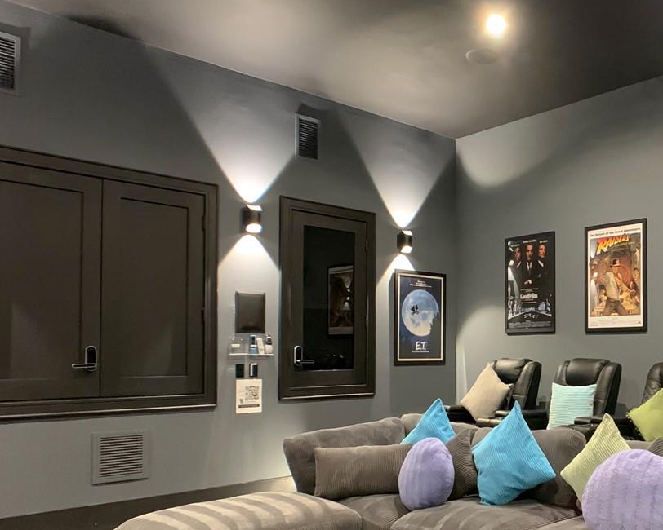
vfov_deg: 30.1
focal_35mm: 50
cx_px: 536
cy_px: 346
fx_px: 981
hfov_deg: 36.0
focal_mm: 4.25
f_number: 1.8
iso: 640
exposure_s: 1/30
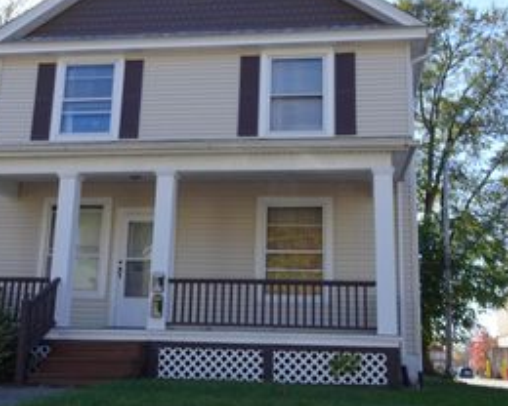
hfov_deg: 41.1
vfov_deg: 33.4
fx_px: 677
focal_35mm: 45
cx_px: 225
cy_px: 188
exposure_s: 1/320
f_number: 3.5
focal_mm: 4.1
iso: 80
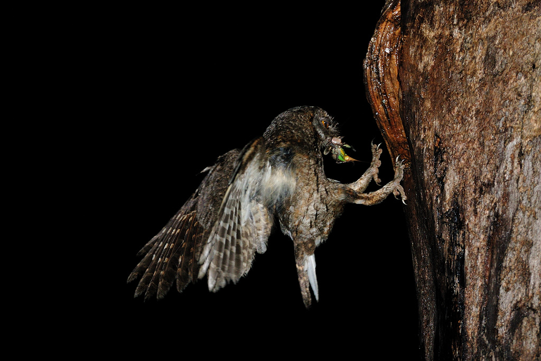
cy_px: 180
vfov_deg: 1.5
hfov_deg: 2.3
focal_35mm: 900
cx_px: 270
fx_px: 13526
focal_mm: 600
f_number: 5.6
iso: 400
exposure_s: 1/250
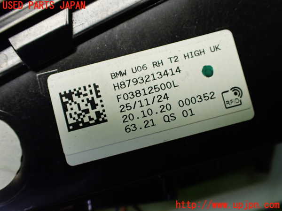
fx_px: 244
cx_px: 141
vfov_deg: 46.8
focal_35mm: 30
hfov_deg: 60.0
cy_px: 106
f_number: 2.3
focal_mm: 5.4
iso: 400
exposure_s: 1/125
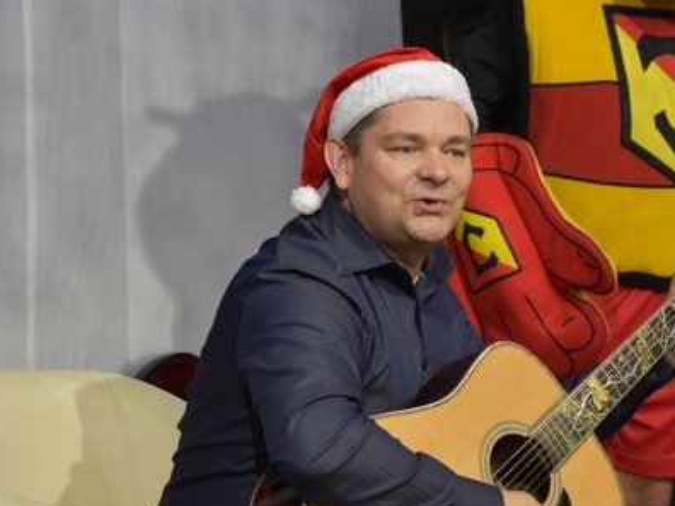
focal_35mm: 134
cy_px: 262
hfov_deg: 14.7
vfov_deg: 11.1
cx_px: 215
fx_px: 2613
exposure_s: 1/60
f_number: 4
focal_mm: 52
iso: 900
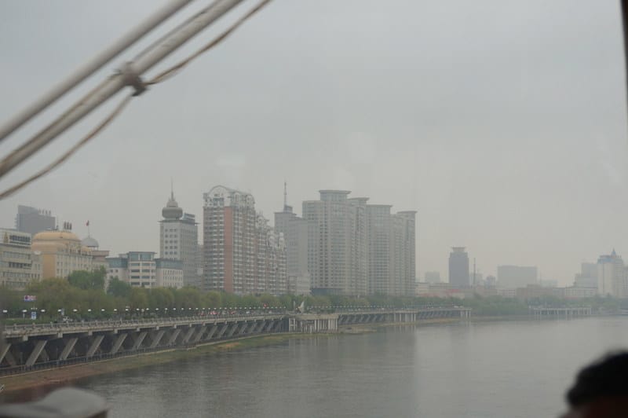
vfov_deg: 25.0
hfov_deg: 36.9
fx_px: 941
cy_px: 209
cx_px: 314
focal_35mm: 54
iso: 100
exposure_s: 1/60
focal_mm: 36
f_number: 5.6
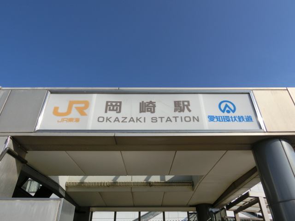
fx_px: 213
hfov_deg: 69.4
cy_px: 110
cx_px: 148
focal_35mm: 25
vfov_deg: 54.9
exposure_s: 1/320
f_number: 7
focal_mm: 4.5
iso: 80
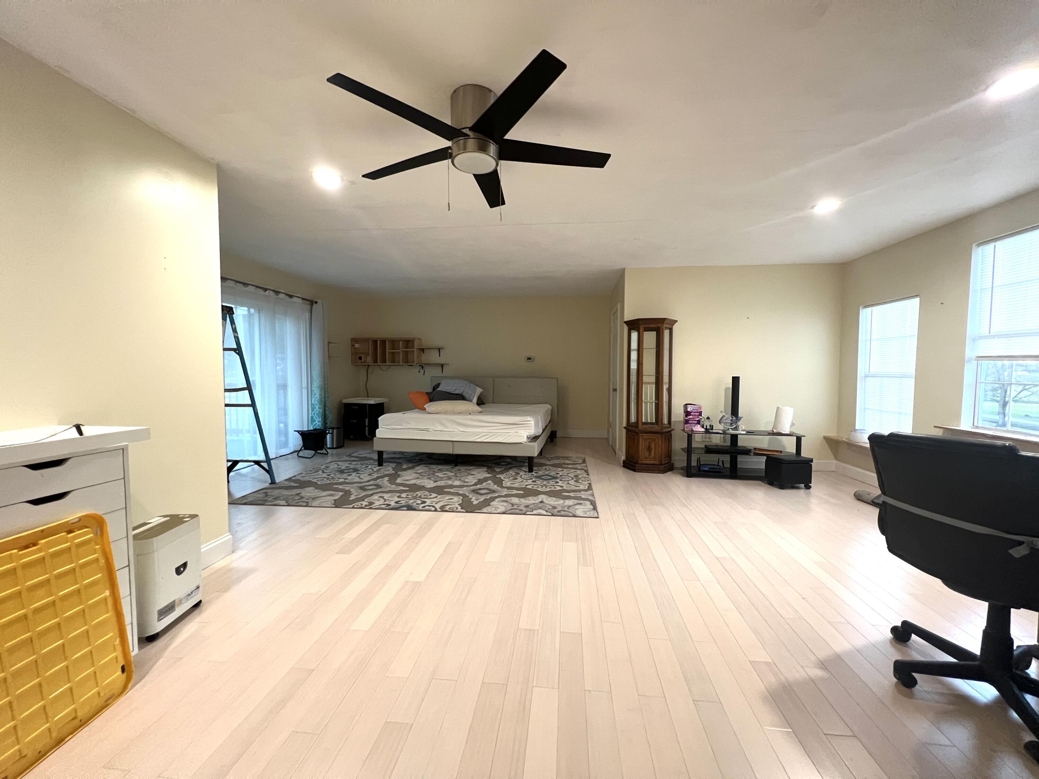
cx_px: 520
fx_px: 390
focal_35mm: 13
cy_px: 390
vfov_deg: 89.9
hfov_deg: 106.2
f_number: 1.8
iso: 400
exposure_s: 1/60
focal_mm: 1.57
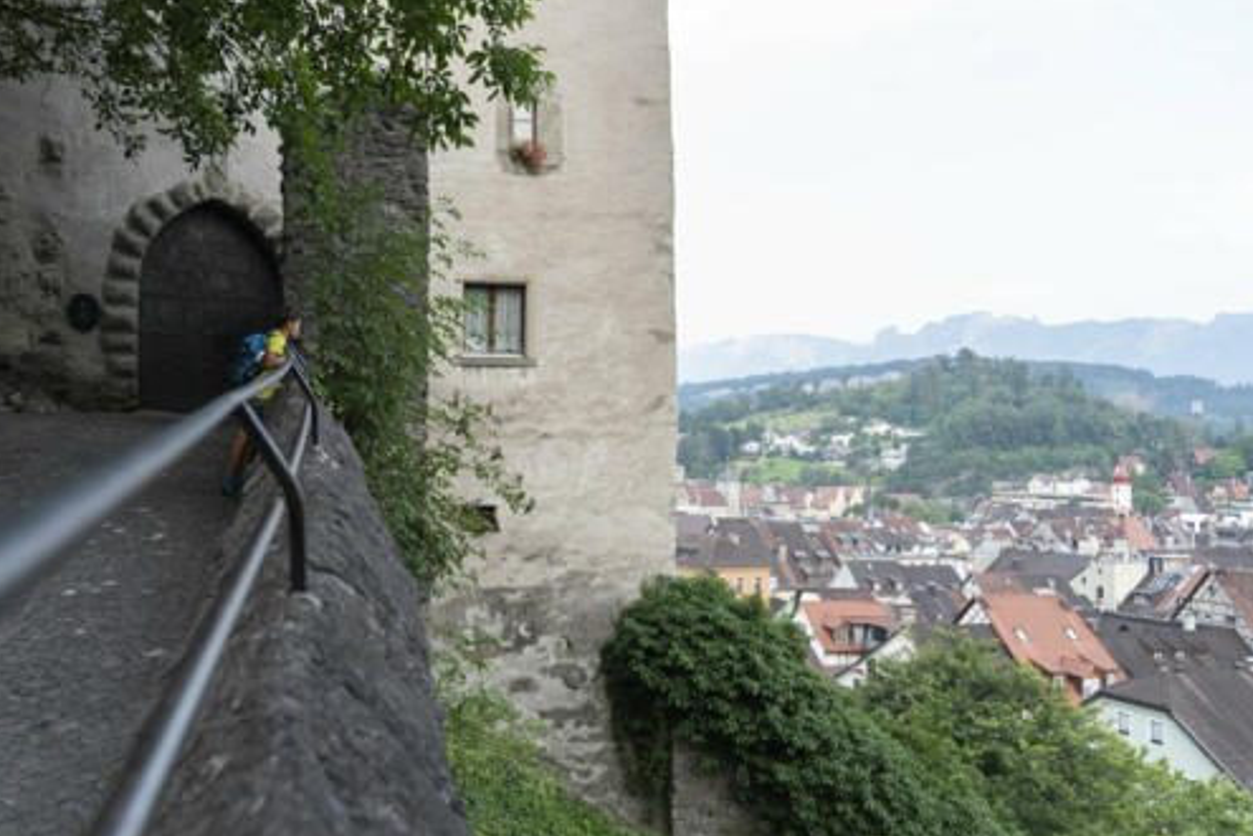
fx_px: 1114
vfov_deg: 41.1
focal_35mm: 32
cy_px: 426
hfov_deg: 57.8
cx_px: 451
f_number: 4
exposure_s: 1/60
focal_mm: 24
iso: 100
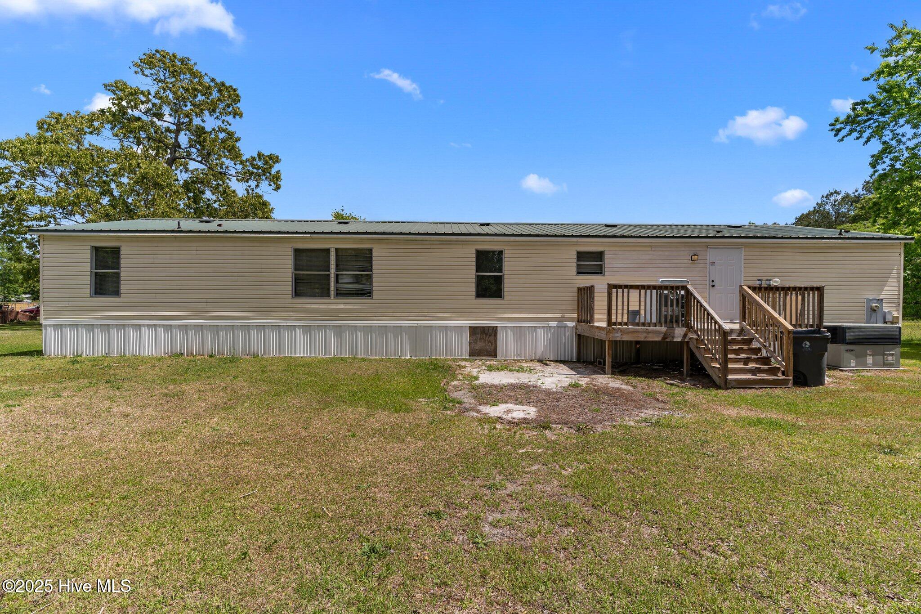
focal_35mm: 17
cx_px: 460
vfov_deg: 70.4
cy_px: 307
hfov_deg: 93.3
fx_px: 435
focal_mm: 17
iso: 200
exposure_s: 1/640
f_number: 9
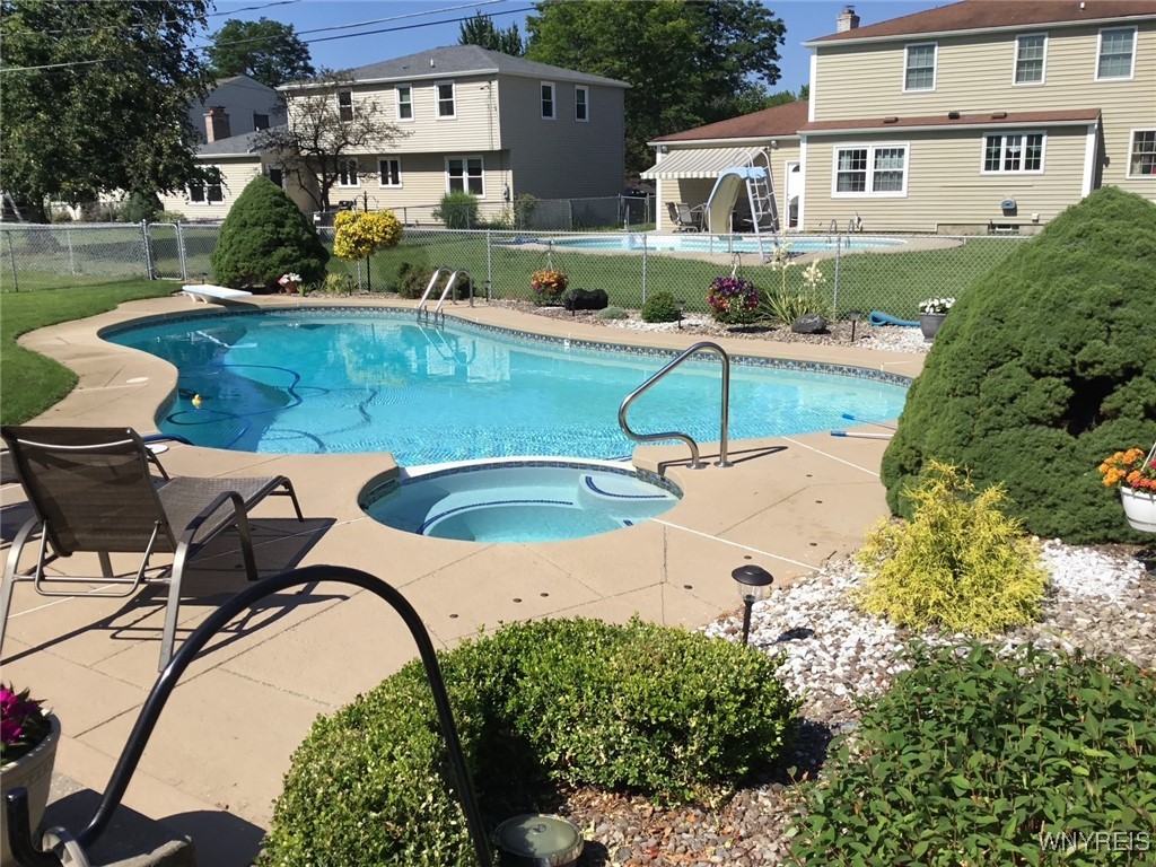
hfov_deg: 58.4
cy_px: 434
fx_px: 1035
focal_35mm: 31
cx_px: 578
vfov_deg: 45.4
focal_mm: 3.3
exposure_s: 1/1631
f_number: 2.4
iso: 25
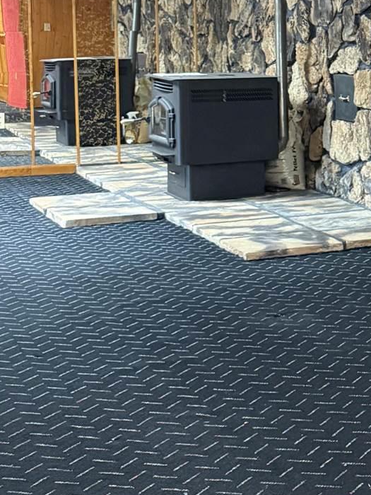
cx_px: 560
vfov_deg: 24.3
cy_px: 94
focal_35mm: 79
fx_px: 1129
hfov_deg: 16.9
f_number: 1.78
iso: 800
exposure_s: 1/30
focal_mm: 6.76
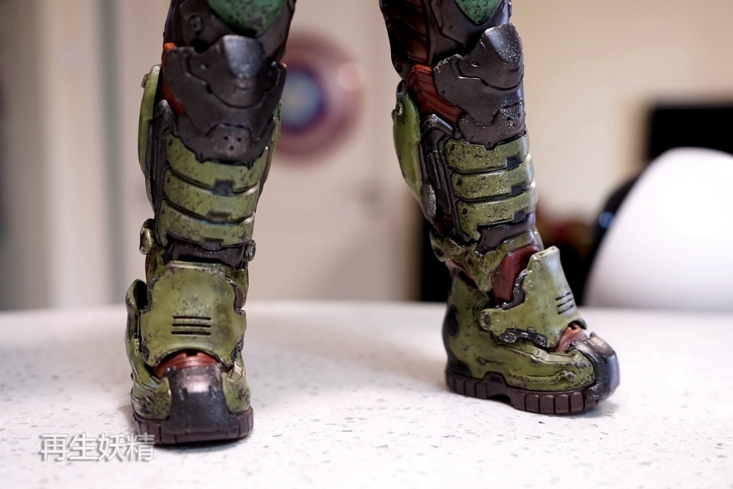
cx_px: 366
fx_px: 733
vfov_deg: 36.9
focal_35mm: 36
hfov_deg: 53.1
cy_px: 244
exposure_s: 1/60
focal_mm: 36
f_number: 4
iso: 1000
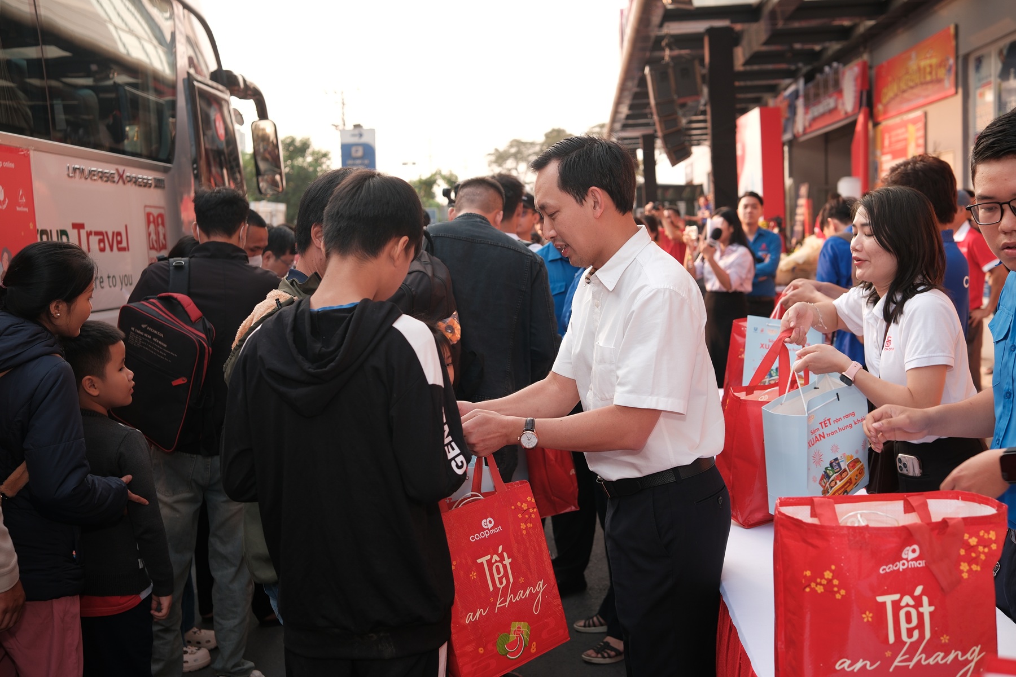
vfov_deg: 32.6
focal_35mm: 41
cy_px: 338
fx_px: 1157
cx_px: 508
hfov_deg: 47.4
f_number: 2.5
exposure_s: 1/250
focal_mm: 27
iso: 160
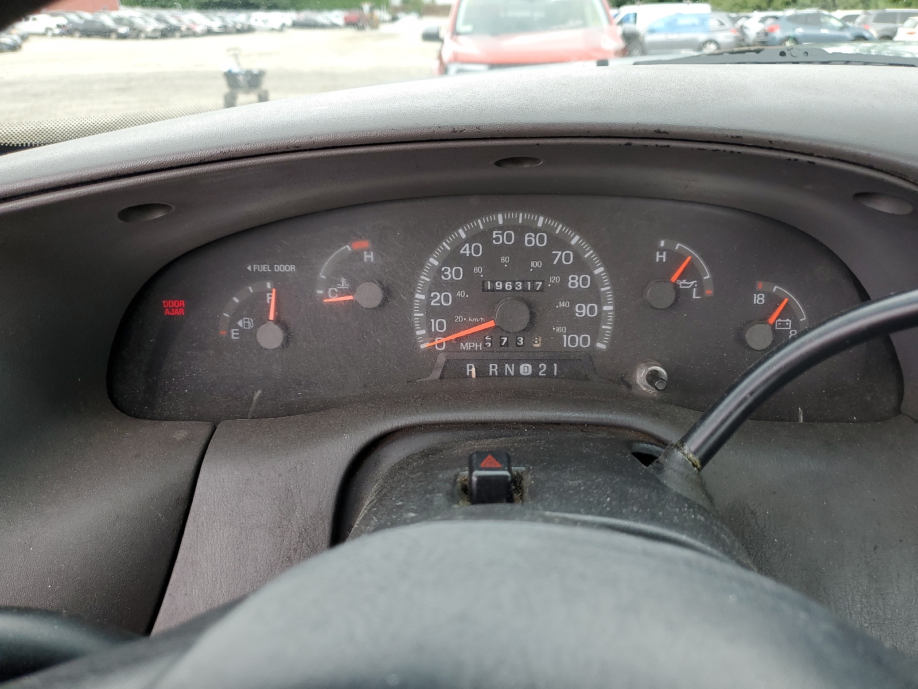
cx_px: 459
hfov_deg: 67.3
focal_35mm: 26
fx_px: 690
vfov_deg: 53.1
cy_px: 344
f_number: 1.5
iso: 52
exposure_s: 1/120
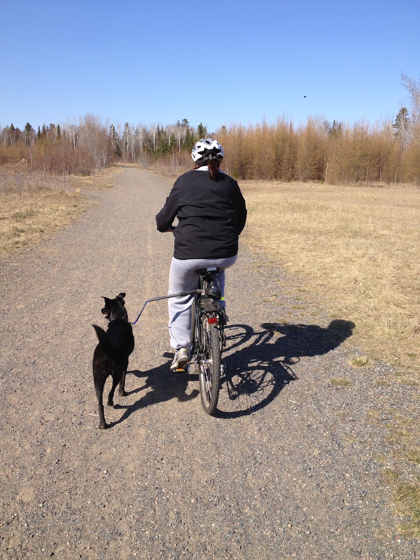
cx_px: 210
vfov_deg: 52.6
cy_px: 280
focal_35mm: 35
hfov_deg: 40.7
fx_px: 566
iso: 64
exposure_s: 1/1534
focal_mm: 4.28
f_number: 2.4
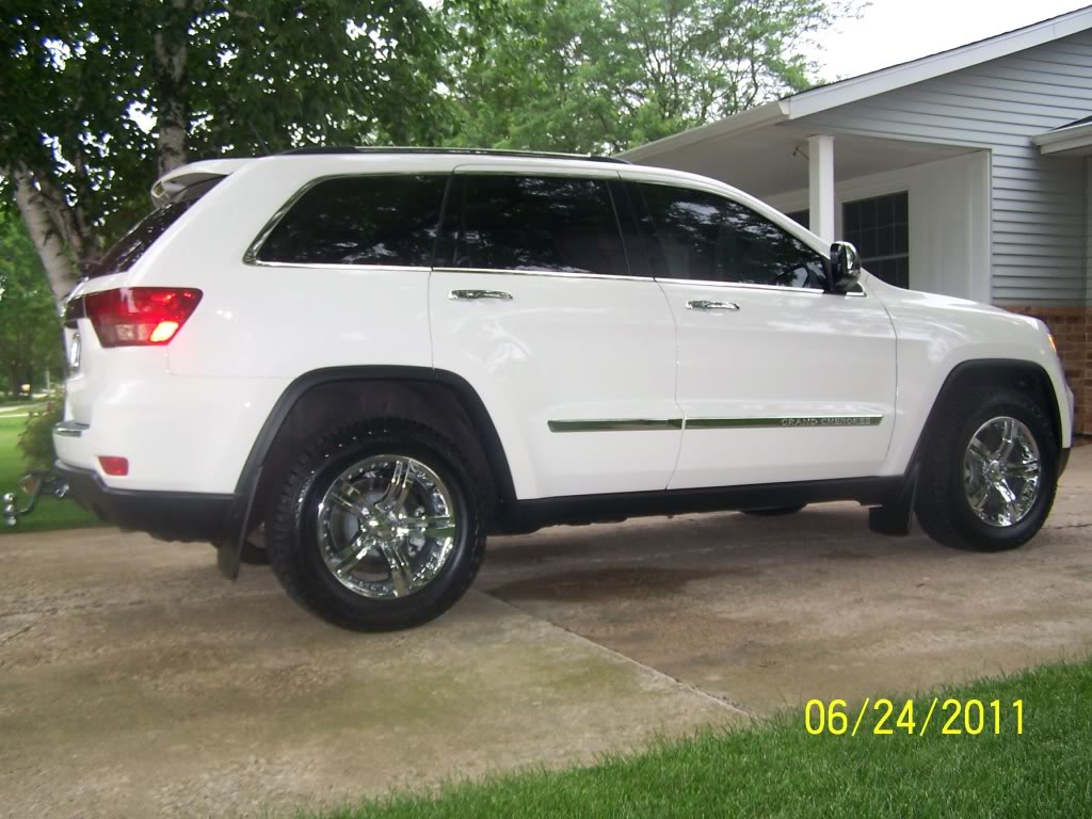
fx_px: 1199
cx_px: 546
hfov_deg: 49.0
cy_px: 410
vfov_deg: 37.7
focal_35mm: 38
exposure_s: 1/60
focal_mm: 6.3
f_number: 2.8
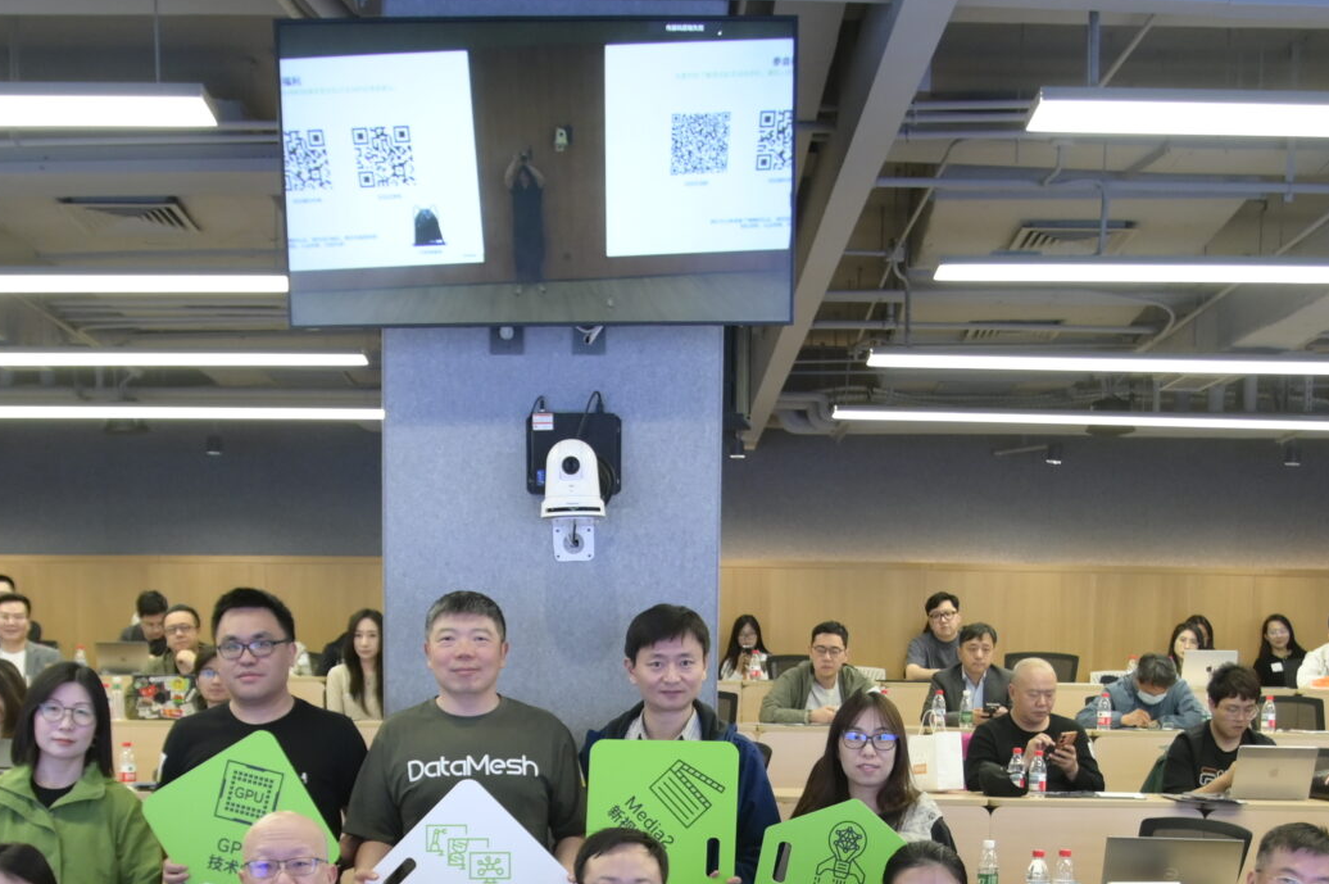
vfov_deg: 29.8
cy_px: 878
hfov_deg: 46.4
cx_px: 599
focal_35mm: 42
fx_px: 1549
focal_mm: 17
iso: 1600
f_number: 4
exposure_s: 1/200
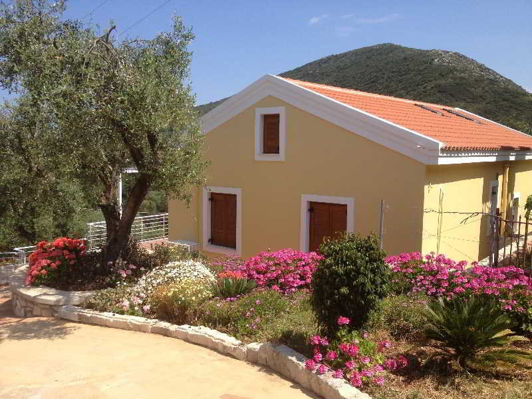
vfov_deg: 40.7
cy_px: 200
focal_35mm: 35
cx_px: 266
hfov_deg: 52.6
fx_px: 538
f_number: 2.4
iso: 50
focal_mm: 4.28
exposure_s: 1/1623
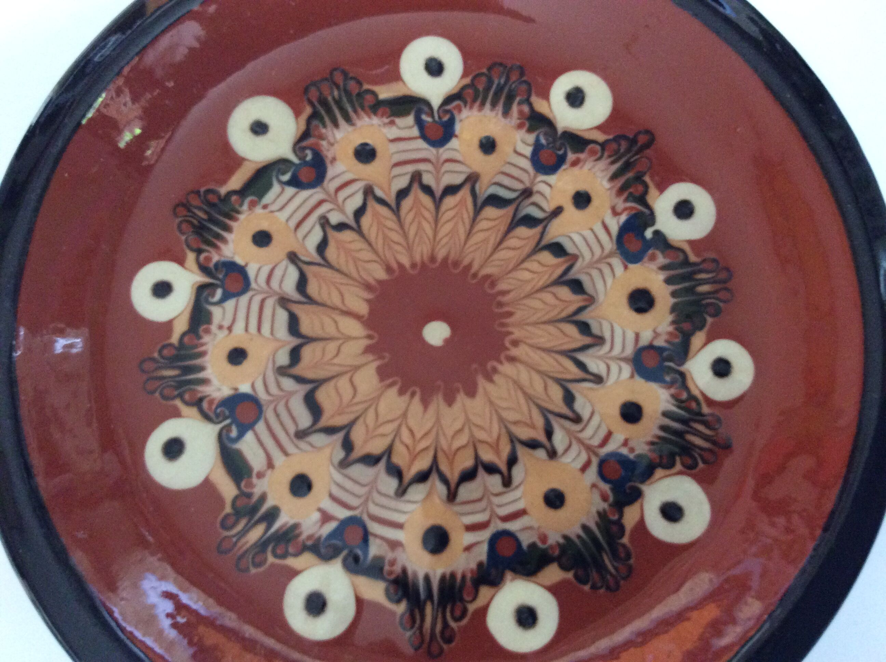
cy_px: 331
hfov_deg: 56.9
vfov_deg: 44.1
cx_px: 443
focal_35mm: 32
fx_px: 818
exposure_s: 1/17
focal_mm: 3.3
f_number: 2.4
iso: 320
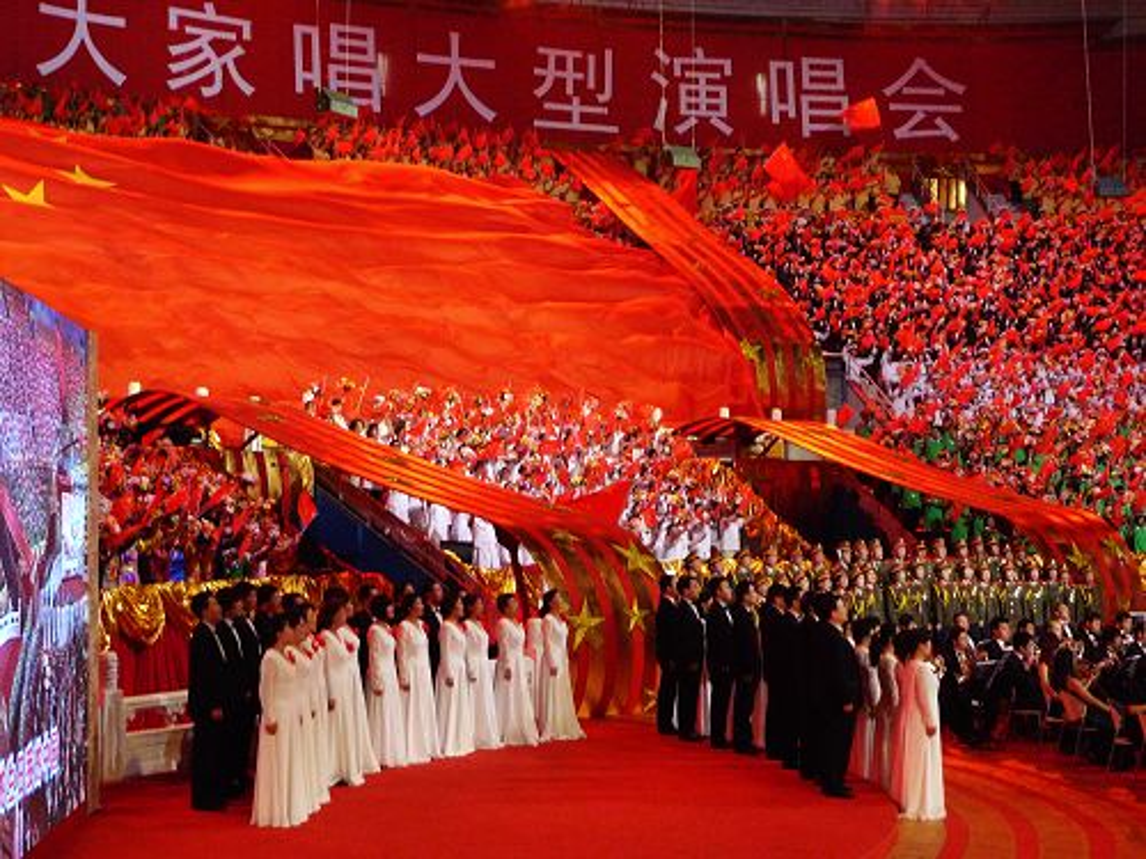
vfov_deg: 24.4
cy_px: 430
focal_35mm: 60
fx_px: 1986
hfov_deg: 32.2
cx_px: 573
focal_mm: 12.8
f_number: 2.8
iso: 800
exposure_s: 1/125
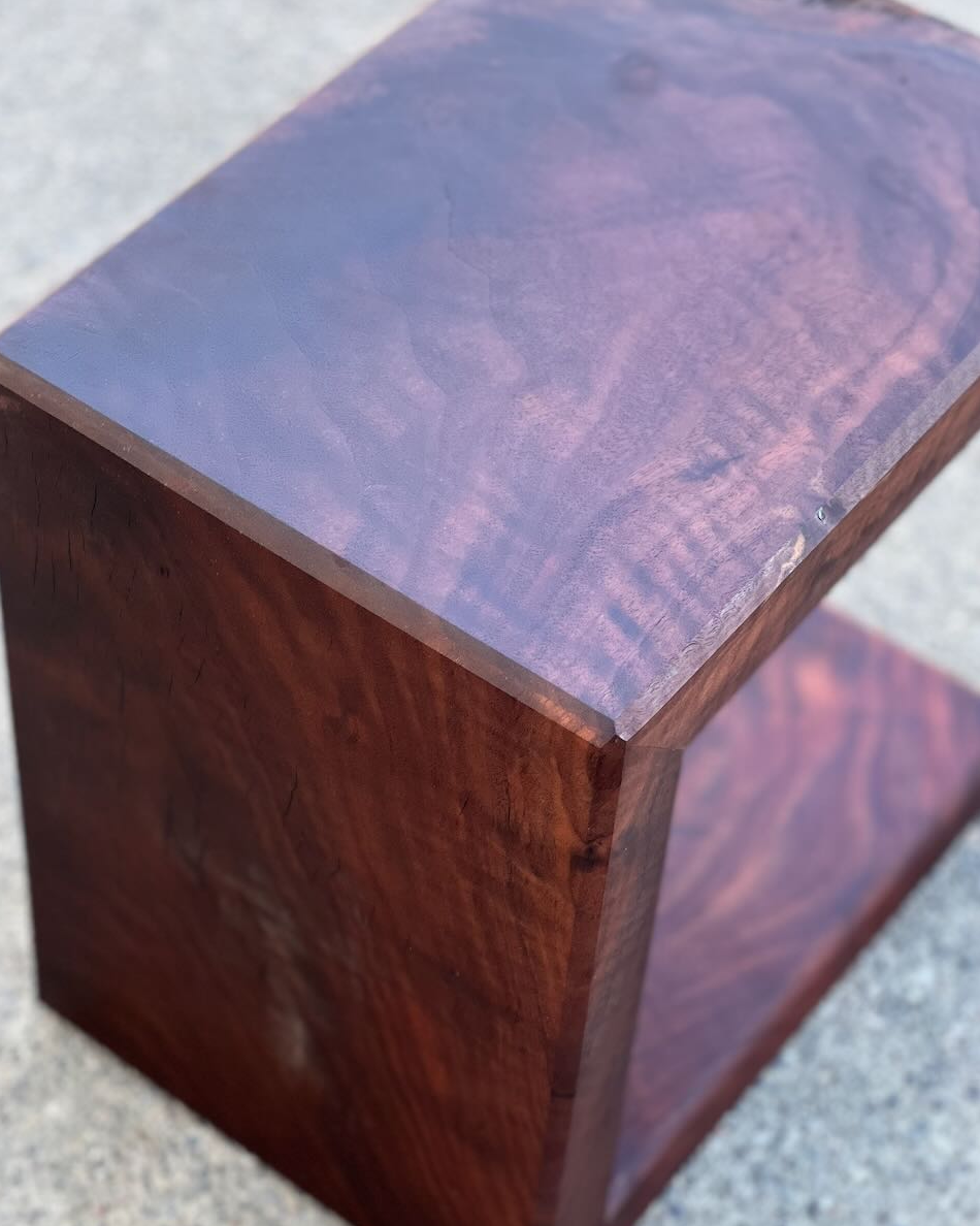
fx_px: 2937
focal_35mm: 81
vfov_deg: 23.6
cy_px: 625
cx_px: 489
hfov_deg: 18.9
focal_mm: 9
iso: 160
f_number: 2.8
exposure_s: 1/121
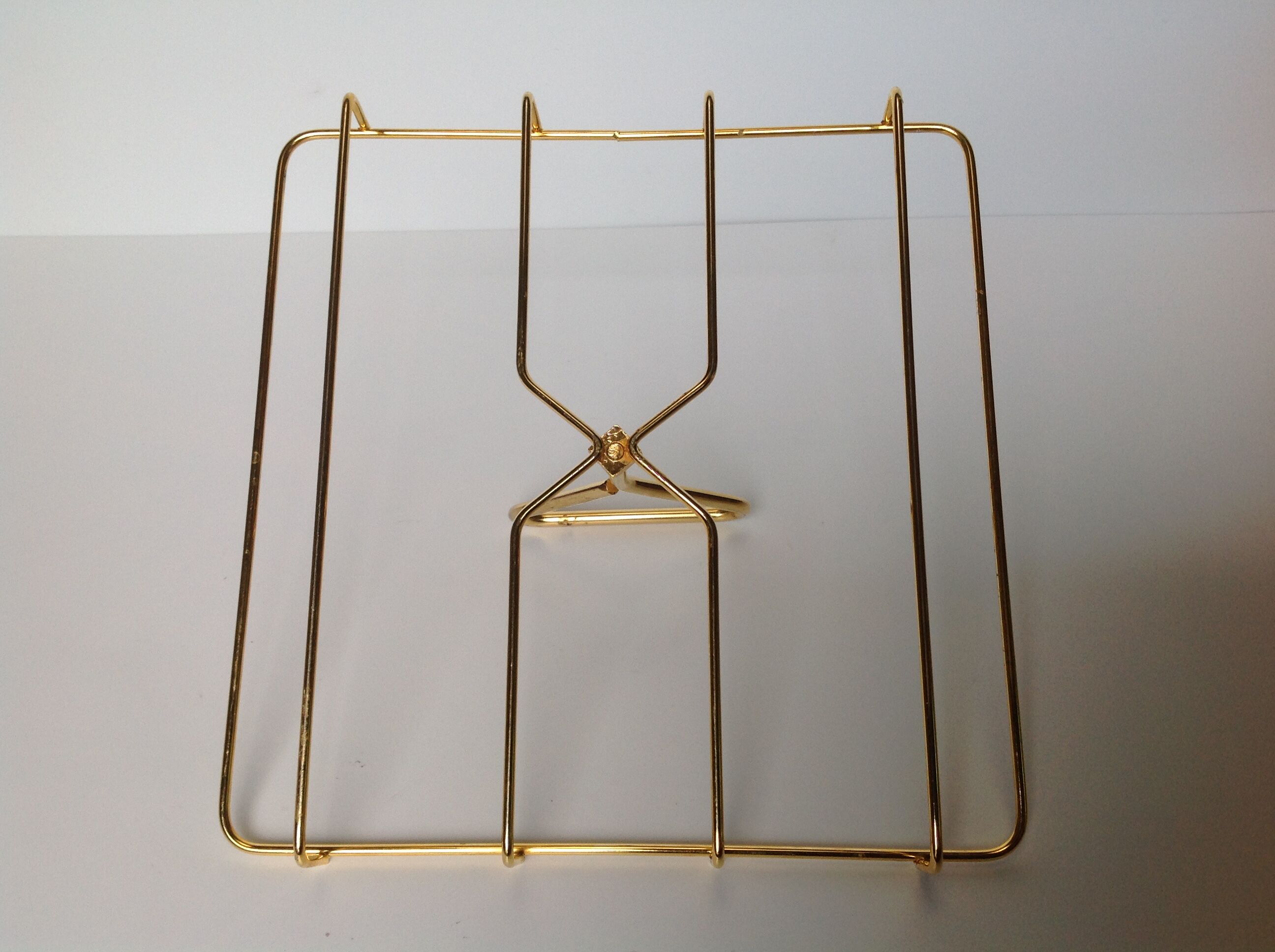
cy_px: 476
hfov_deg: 52.7
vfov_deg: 40.6
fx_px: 1287
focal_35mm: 35
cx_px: 638
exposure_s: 1/60
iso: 50
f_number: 2.4
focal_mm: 4.28
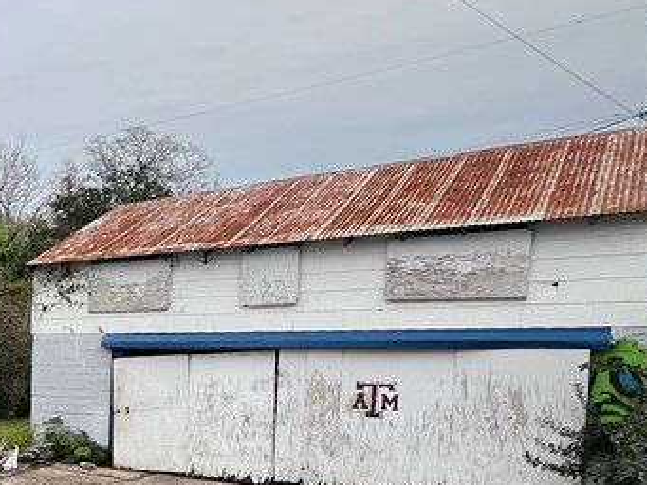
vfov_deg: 35.3
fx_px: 729
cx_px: -144
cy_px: 405
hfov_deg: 36.1
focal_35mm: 39
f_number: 1.8
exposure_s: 1/286
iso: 32
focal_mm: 1.57
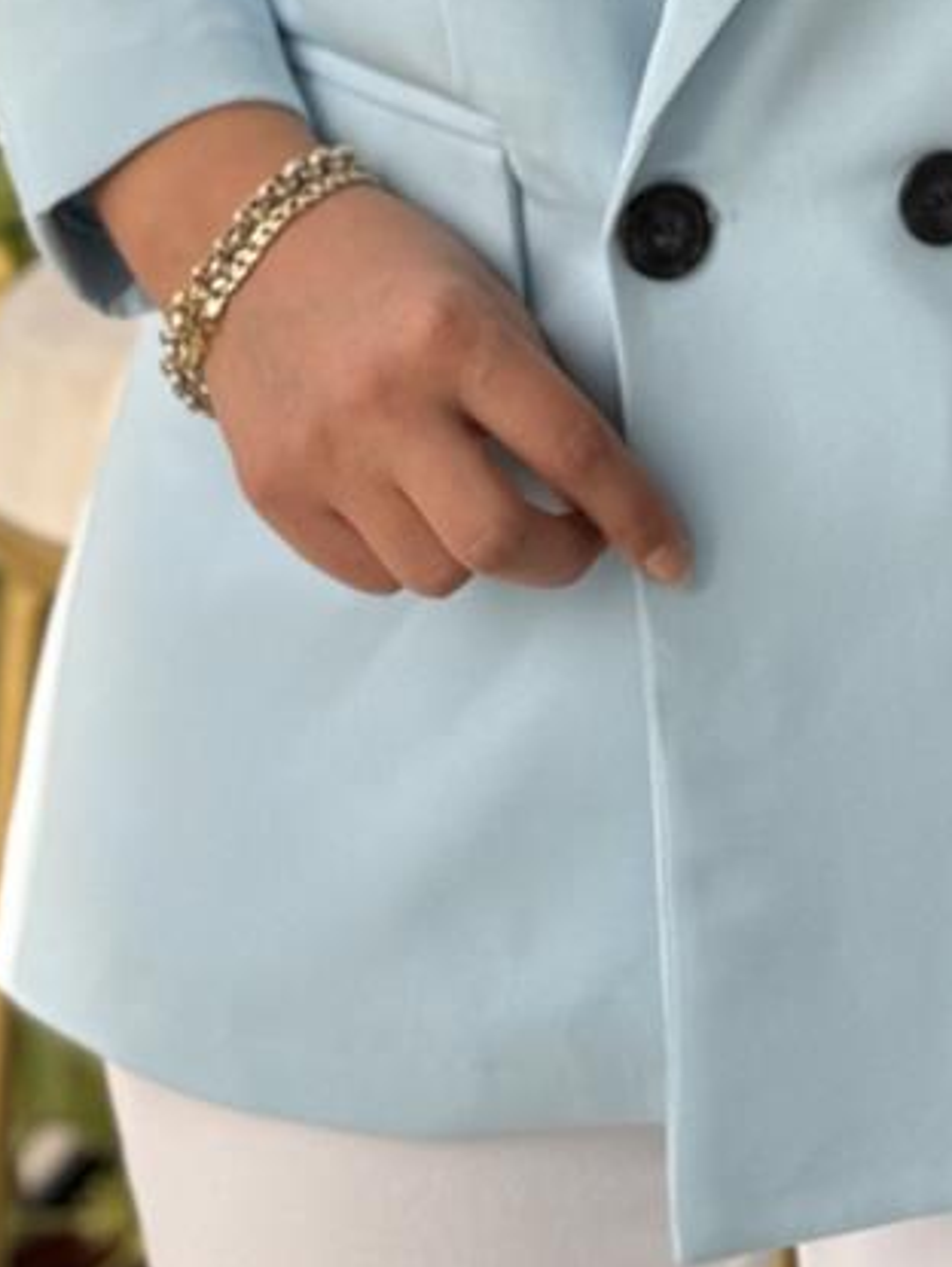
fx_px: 5638
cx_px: 1001
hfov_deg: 9.6
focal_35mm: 154
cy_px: -575
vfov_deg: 12.3
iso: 50
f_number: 1.78
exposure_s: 1/204
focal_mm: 6.86
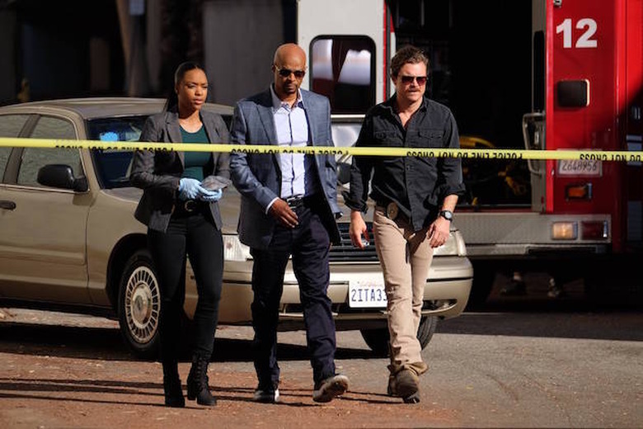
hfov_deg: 6.5
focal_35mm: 317
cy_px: 214
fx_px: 5662
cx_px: 322
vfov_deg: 4.3
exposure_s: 1/1000
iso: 200
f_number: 5
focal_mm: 211
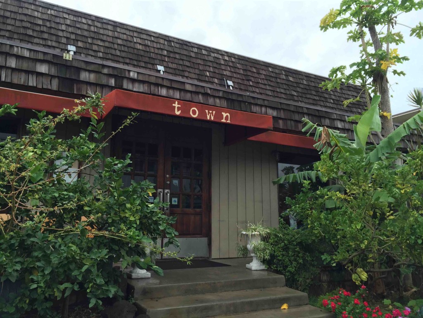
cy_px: 159
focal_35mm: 29
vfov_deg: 48.2
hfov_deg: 61.7
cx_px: 212
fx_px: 354
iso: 32
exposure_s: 1/648
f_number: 2.2
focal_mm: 4.15
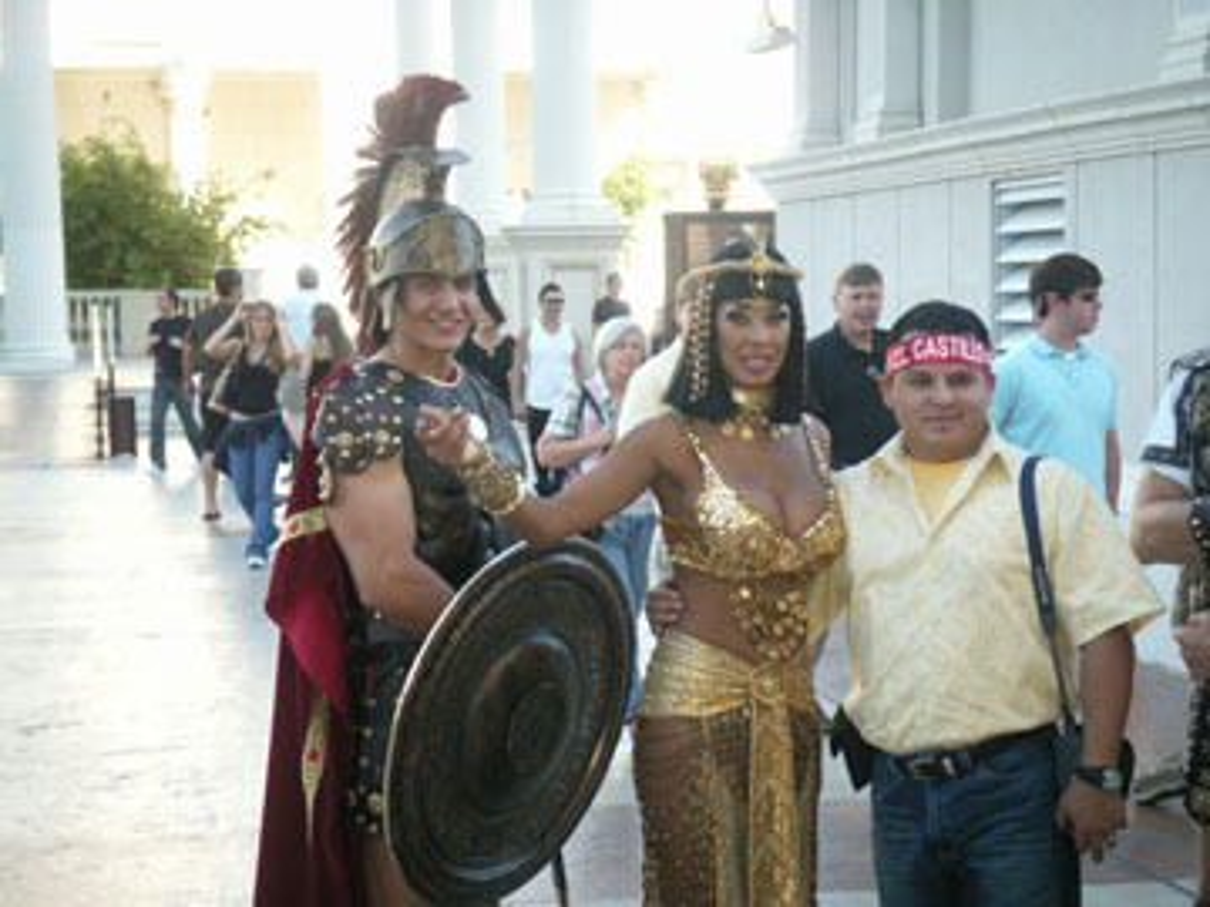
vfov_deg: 17.4
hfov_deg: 23.0
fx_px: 2971
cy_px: 454
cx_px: 605
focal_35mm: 85
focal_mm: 17.6
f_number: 3.5
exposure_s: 1/200
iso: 160
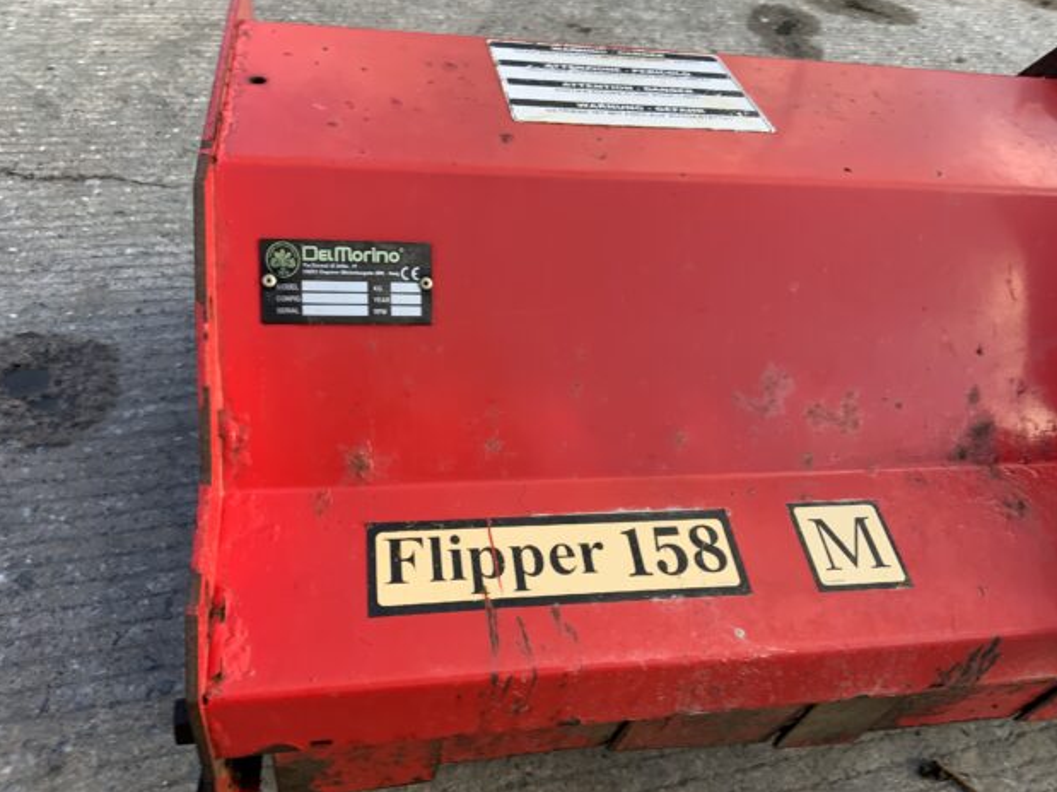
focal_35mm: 30
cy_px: 398
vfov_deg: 46.8
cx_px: 540
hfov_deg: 60.0
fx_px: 916
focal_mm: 3
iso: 16
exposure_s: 1/226
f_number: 1.8
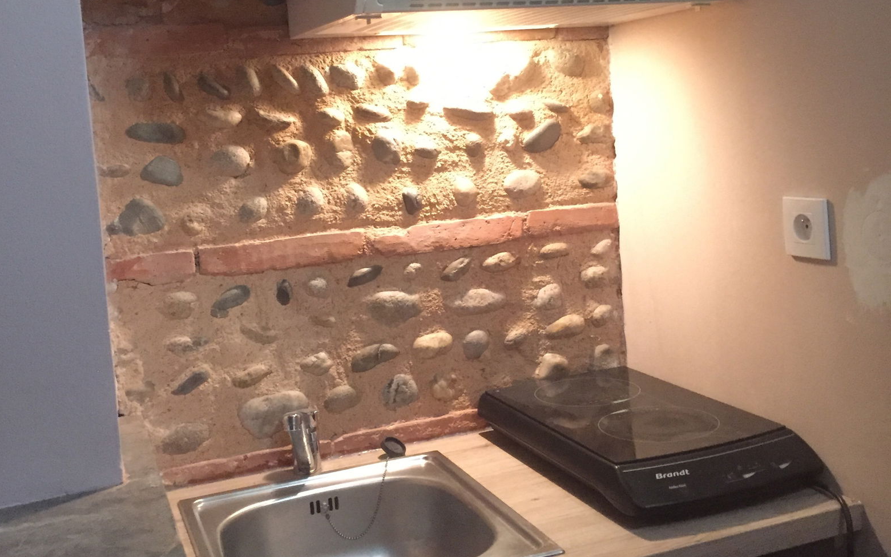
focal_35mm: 42
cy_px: 182
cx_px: 436
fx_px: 1020
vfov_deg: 30.3
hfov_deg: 47.2
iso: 400
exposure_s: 1/17
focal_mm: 4.15
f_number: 2.2
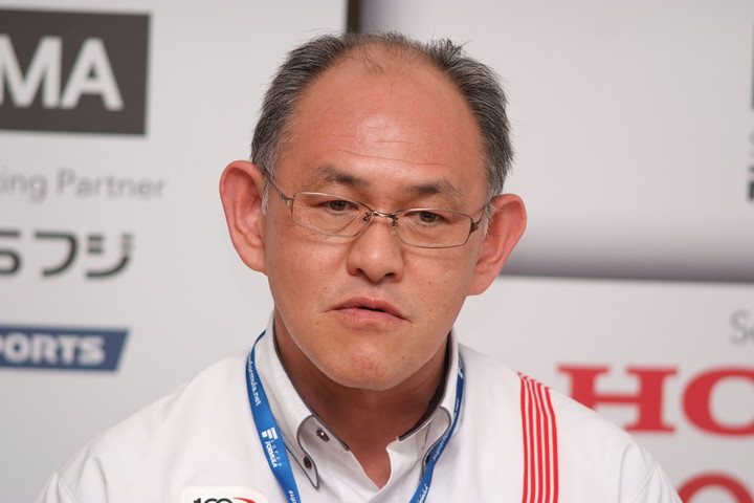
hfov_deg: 7.6
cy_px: 252
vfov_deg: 5.1
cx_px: 377
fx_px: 5655
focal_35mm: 270
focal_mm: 180
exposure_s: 1/250
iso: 250
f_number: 2.8
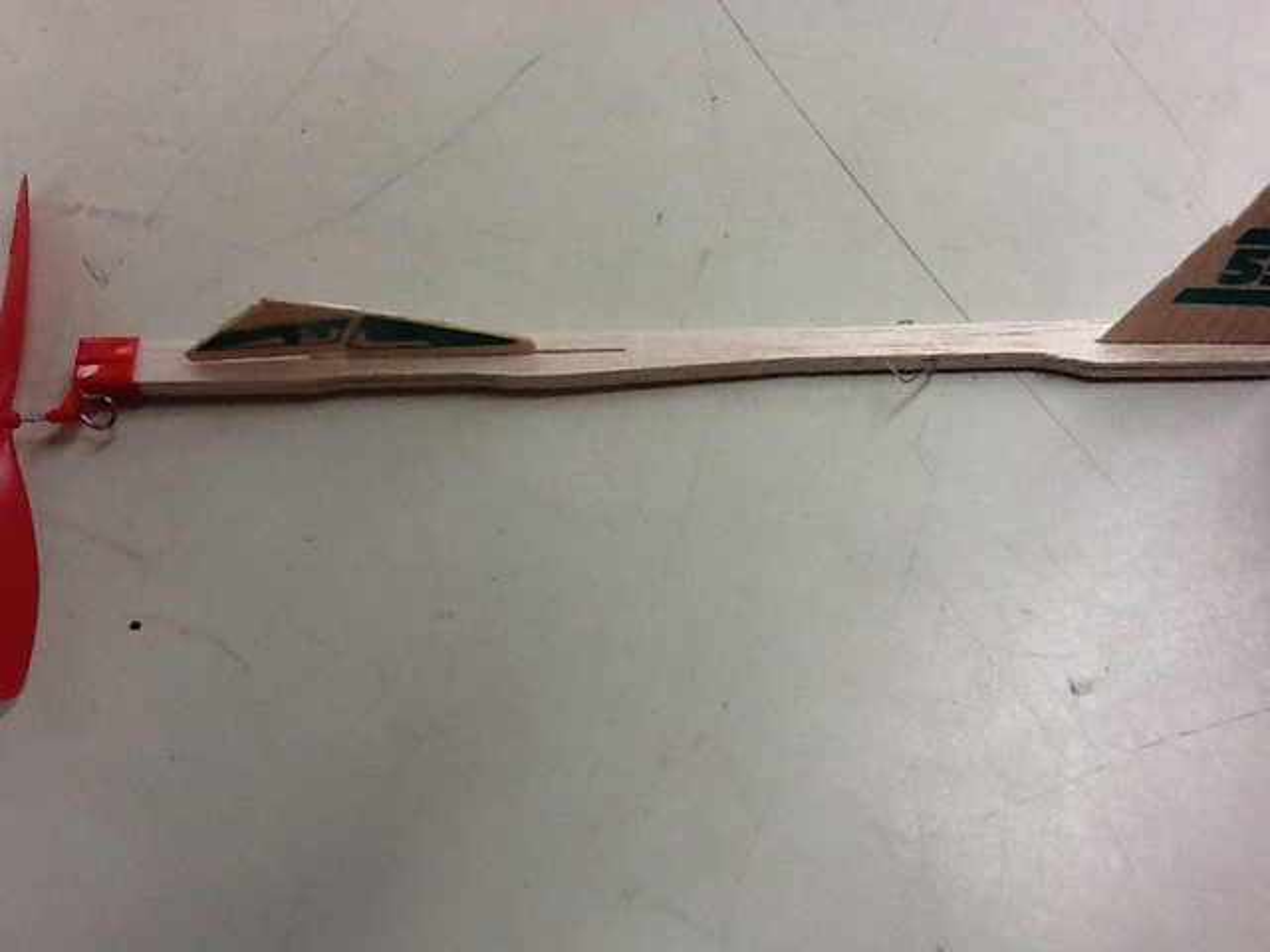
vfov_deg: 32.9
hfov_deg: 42.9
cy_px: 476
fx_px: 1614
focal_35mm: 44
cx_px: 635
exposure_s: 1/60
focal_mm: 2.03
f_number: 2.4
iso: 64
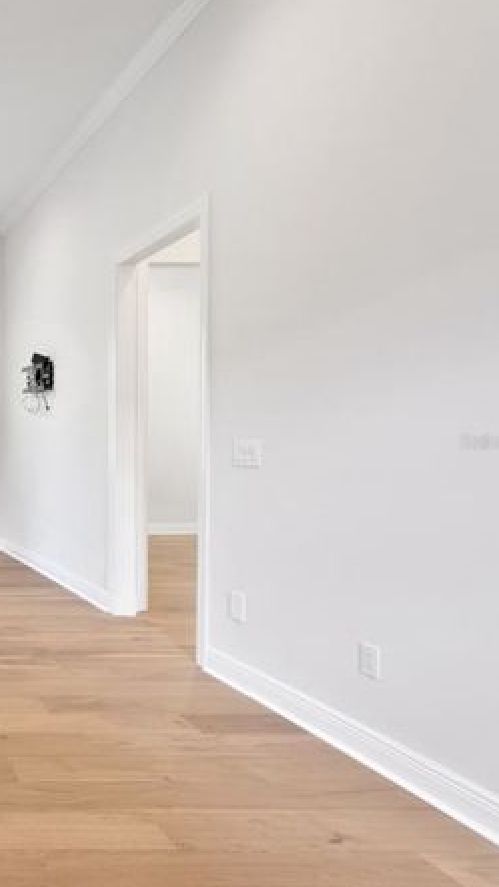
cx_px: -167
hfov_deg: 32.7
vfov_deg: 74.1
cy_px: 441
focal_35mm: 25
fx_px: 588
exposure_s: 1/6
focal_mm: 10
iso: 400
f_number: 4.5
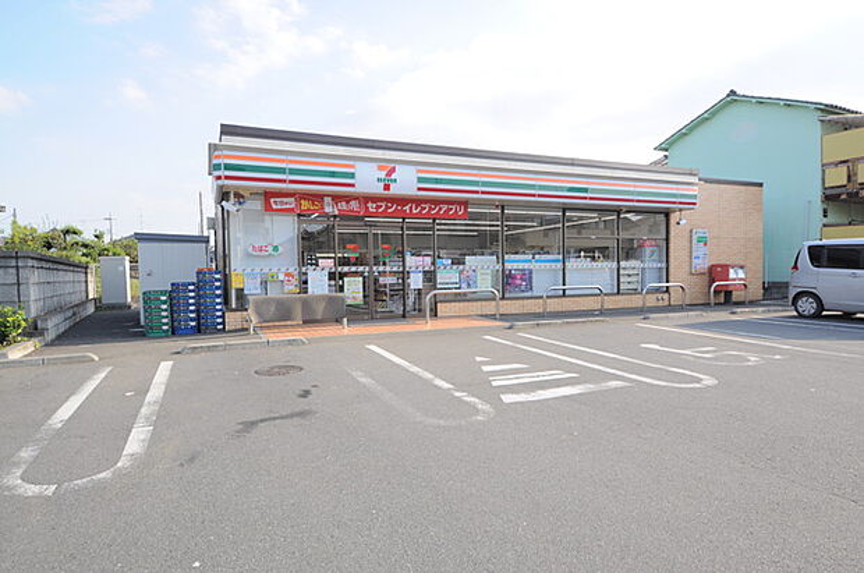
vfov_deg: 59.3
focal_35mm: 21
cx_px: 432
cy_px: 286
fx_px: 503
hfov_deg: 81.3
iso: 200
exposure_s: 1/200
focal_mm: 14
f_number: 7.1
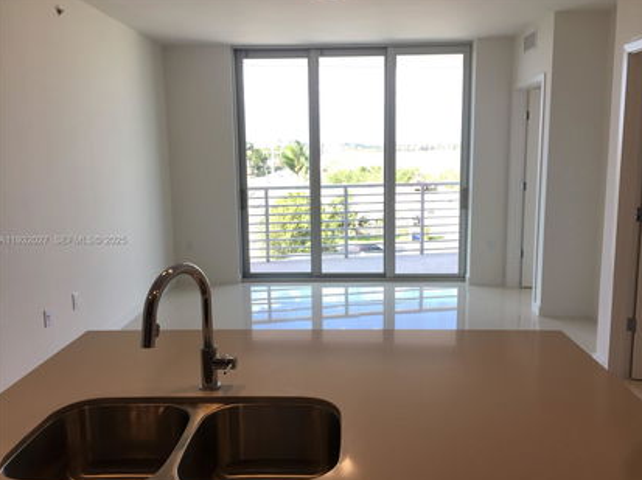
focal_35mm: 30
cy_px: 241
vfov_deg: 46.7
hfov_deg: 60.0
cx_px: 329
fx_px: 556
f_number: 2.2
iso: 32
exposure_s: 1/120
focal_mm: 4.15
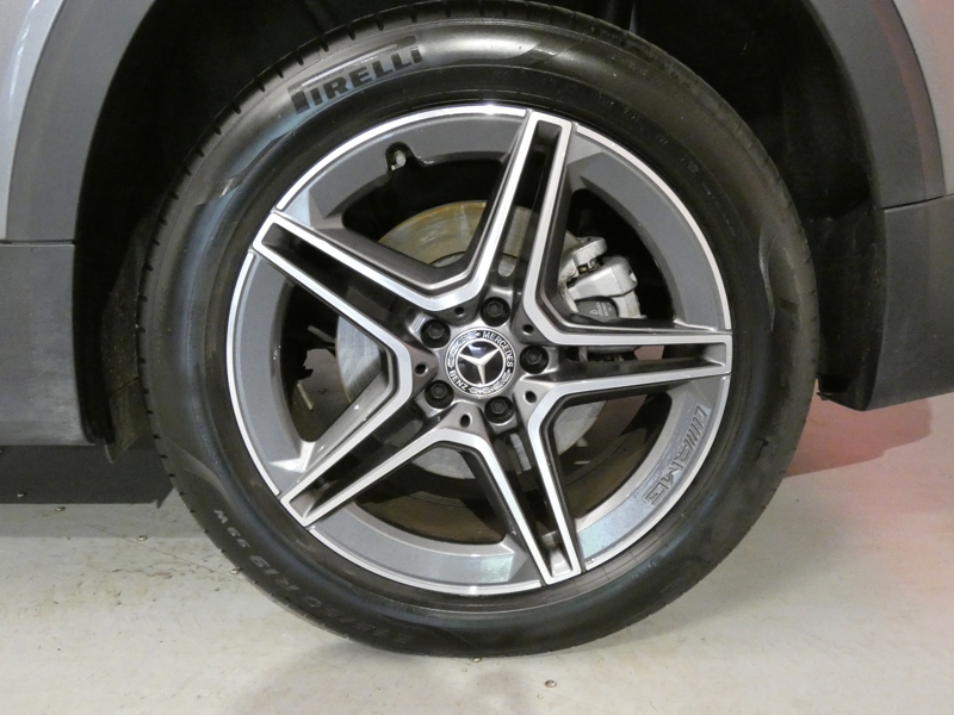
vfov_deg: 42.9
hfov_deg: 55.4
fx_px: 909
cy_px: 358
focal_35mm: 33
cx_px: 477
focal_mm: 6
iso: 1600
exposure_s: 1/40
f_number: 3.4
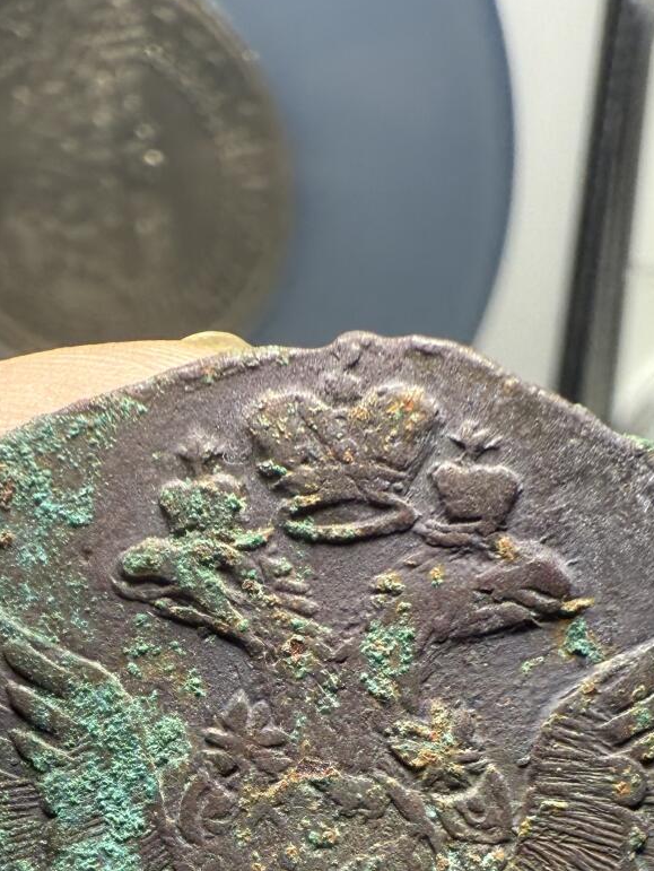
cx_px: 290
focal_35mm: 56
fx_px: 1410
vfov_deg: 30.3
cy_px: 985
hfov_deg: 26.1
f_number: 2.2
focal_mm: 2.22
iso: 80
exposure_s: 1/99
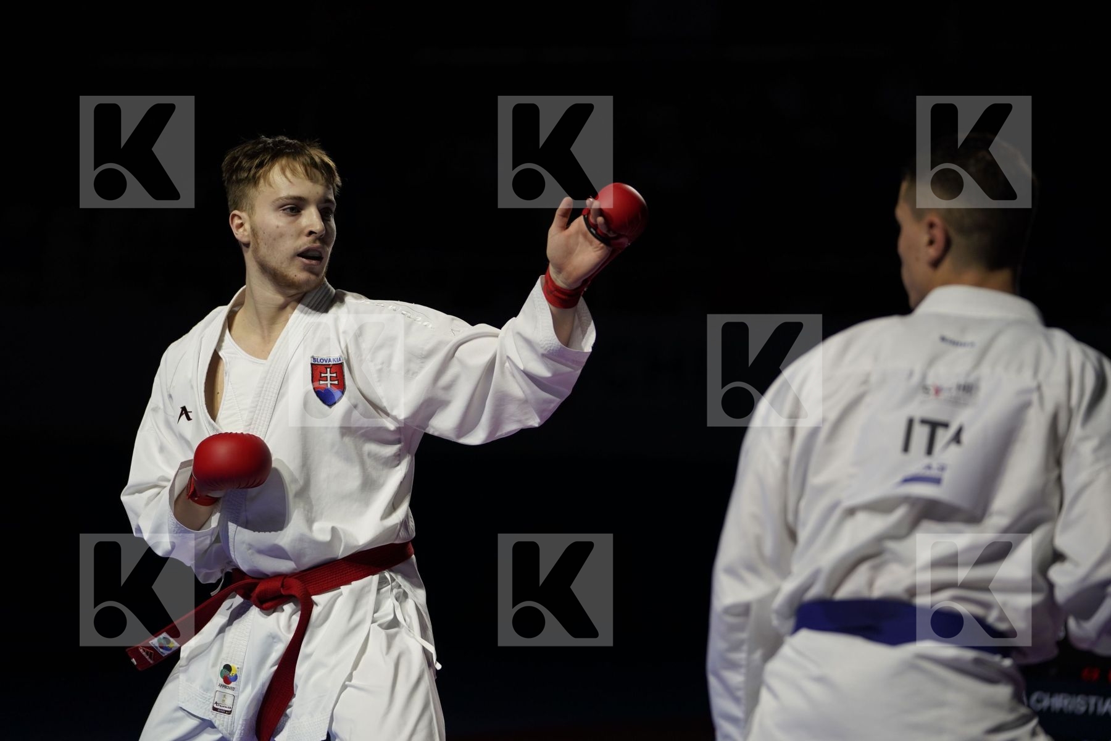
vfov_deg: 10.5
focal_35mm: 130
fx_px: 4012
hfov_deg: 15.8
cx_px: 556
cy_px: 370
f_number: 2.8
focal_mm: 130
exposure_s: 1/1000
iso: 640
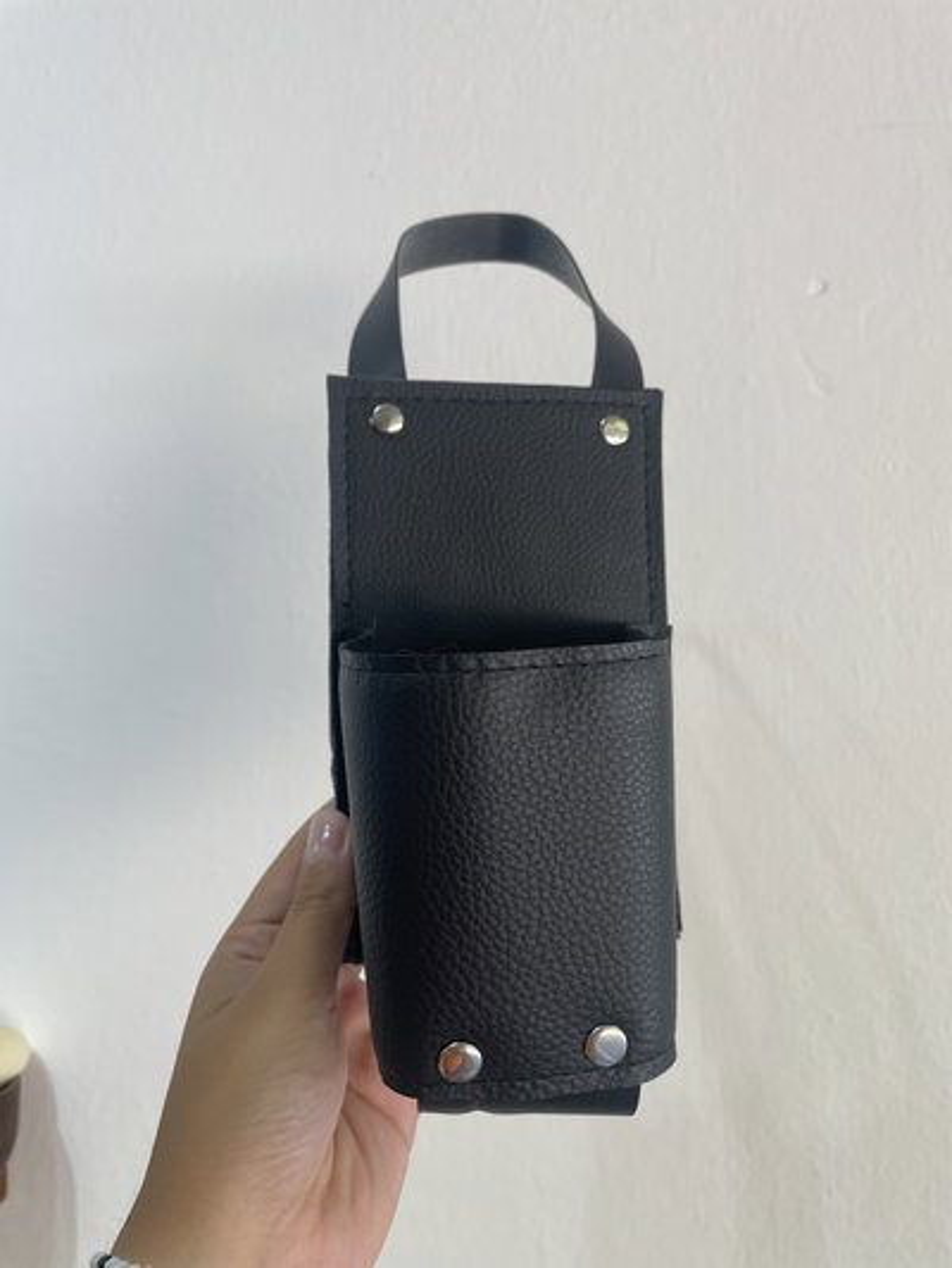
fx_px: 953
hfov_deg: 53.1
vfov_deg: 67.3
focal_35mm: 26
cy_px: 634
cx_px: 476
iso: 40
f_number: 1.6
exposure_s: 1/121
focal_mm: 4.2
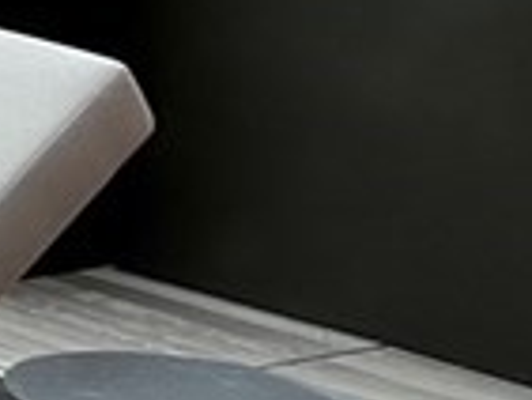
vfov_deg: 8.0
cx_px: -1328
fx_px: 2676
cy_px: -475
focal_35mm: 174
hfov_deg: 8.4
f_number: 1.78
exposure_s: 1/3472
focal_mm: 6.86
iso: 80
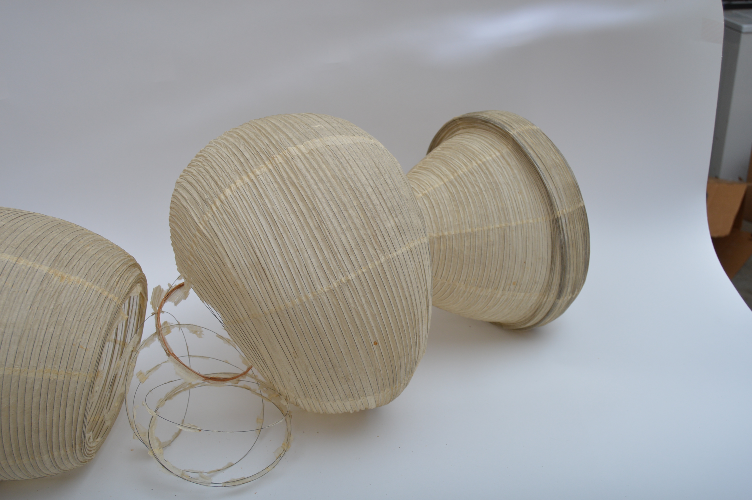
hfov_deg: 57.3
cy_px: 250
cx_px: 376
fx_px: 689
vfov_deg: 39.9
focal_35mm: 33
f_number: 5
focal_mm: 22
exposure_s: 1/200
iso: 200
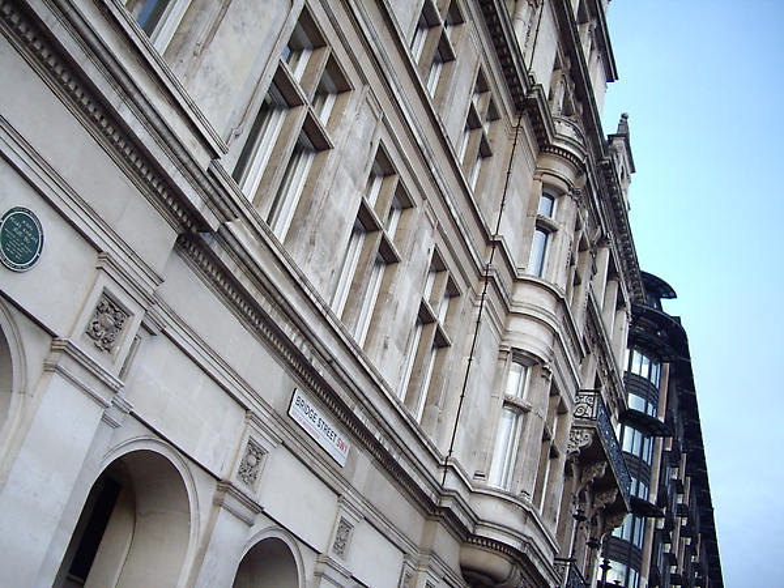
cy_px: 294
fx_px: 861
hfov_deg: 49.0
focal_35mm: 38
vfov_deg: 37.7
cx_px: 392
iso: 400
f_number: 2.8
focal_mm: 7.9
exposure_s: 1/80
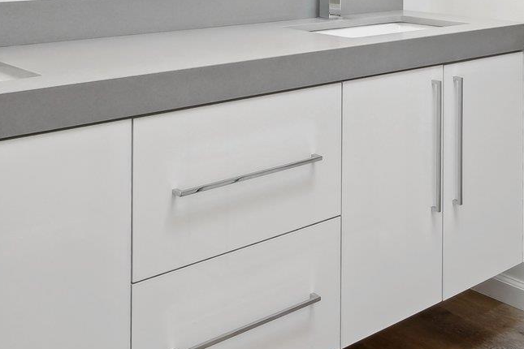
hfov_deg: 34.3
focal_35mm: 54
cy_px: -79
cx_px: 497
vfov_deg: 22.8
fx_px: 786
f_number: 8
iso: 400
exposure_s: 1/60
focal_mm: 17
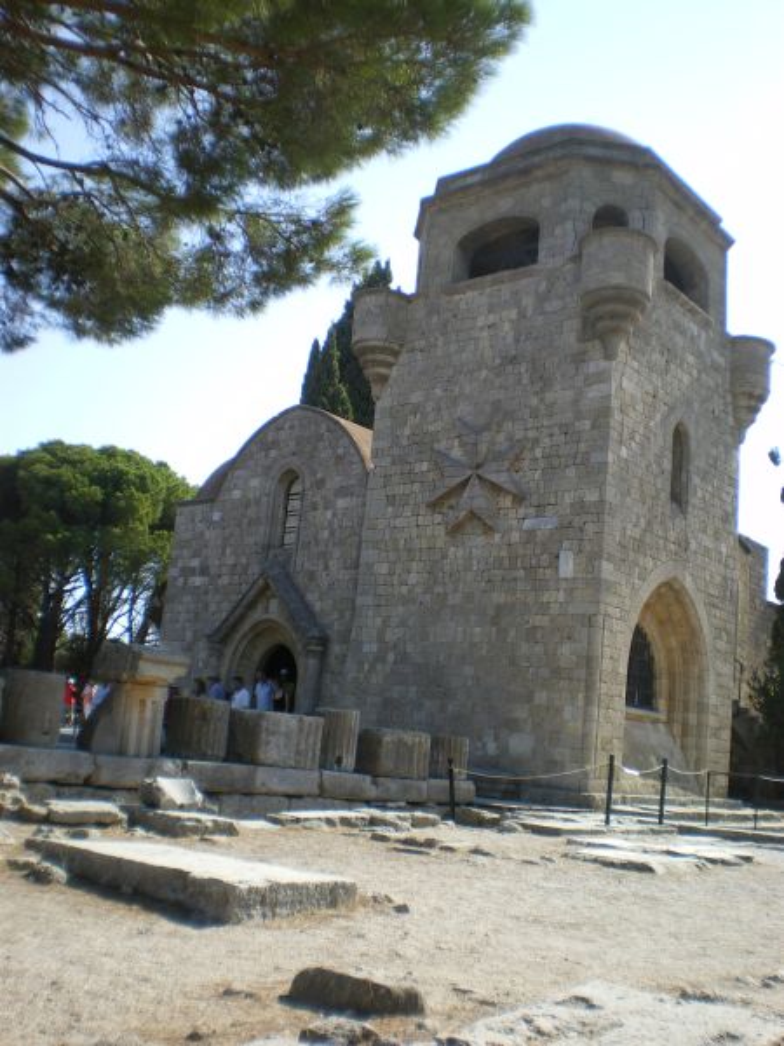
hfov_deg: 39.7
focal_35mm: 36
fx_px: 1087
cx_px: 392
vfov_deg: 51.4
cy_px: 523
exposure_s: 1/250
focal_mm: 6.3
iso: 50
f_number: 4.6
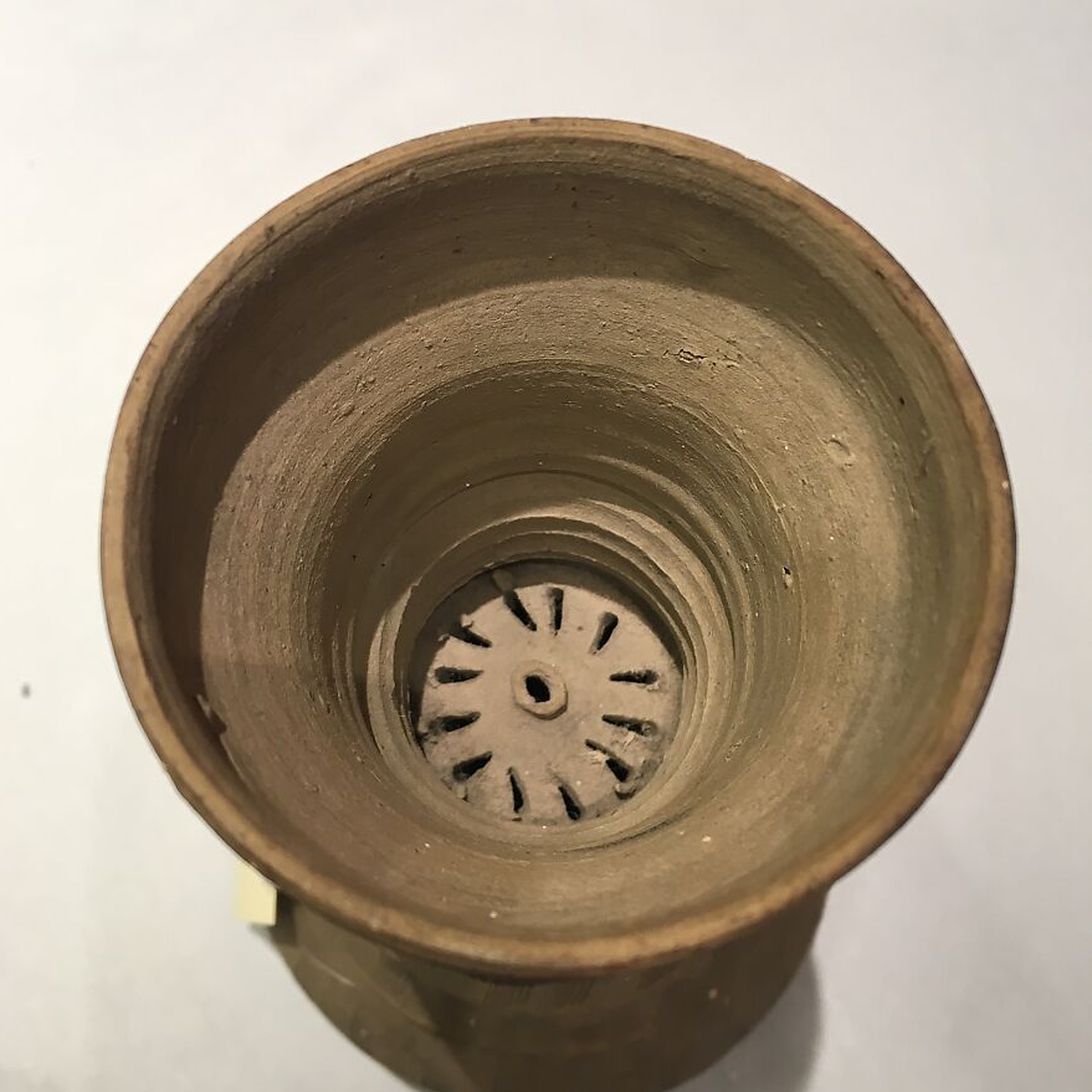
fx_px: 1249
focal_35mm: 35
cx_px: 534
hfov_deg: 47.2
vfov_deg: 47.2
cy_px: 504
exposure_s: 1/30
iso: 50
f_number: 2.2
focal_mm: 4.15
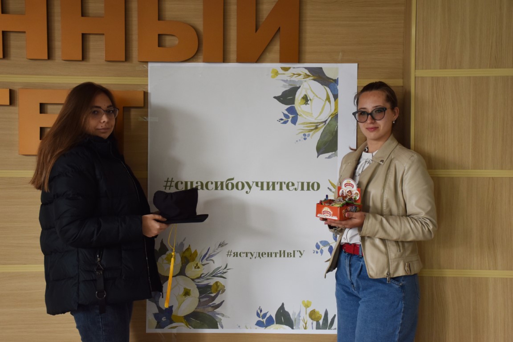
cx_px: 256
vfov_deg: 23.8
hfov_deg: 35.1
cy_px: 171
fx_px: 812
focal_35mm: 57
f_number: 4.2
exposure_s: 1/160
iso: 320
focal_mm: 38
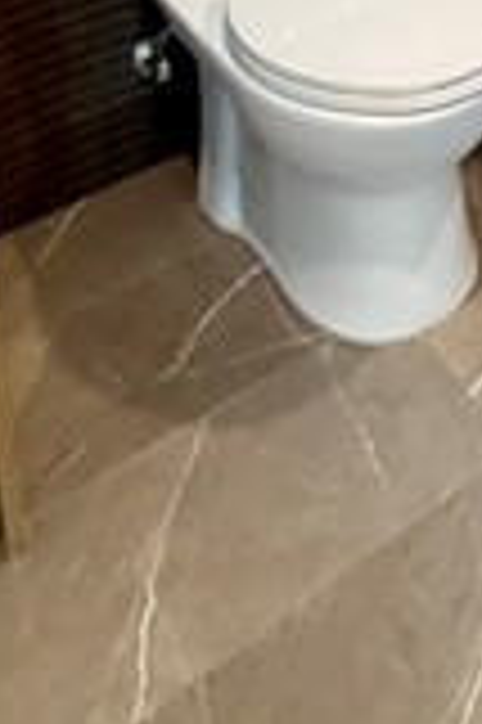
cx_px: 770
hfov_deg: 19.5
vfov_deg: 24.2
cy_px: -445
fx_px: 1167
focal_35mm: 58
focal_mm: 2.22
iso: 320
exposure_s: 1/60
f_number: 2.2
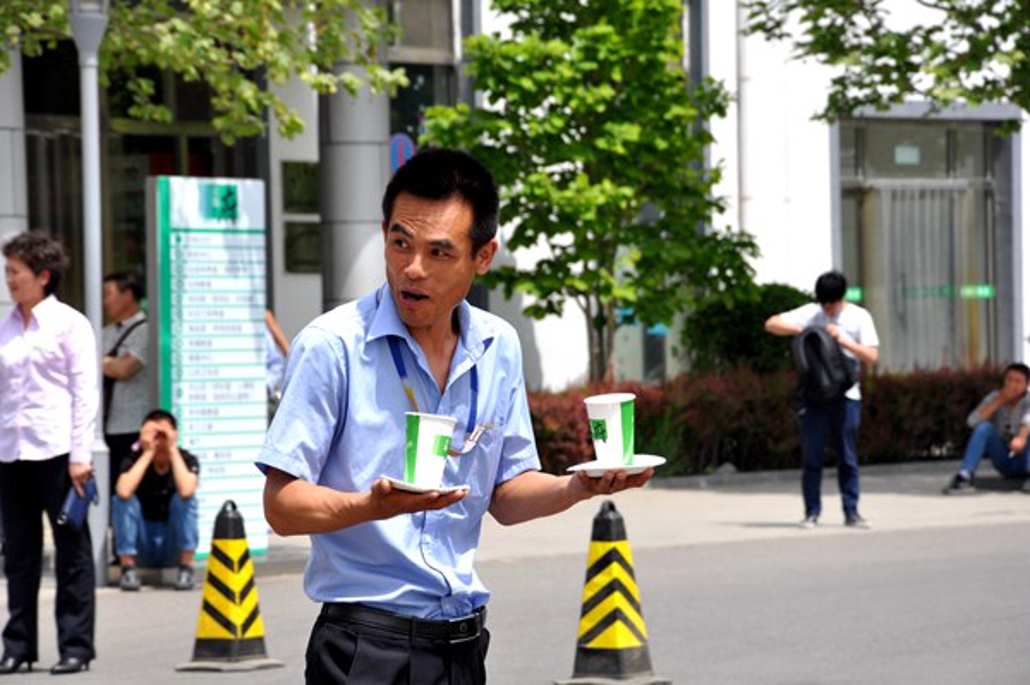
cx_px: 515
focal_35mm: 158
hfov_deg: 13.1
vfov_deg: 8.7
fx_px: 4502
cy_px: 342
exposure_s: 1/350
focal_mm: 105
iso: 200
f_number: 9.5
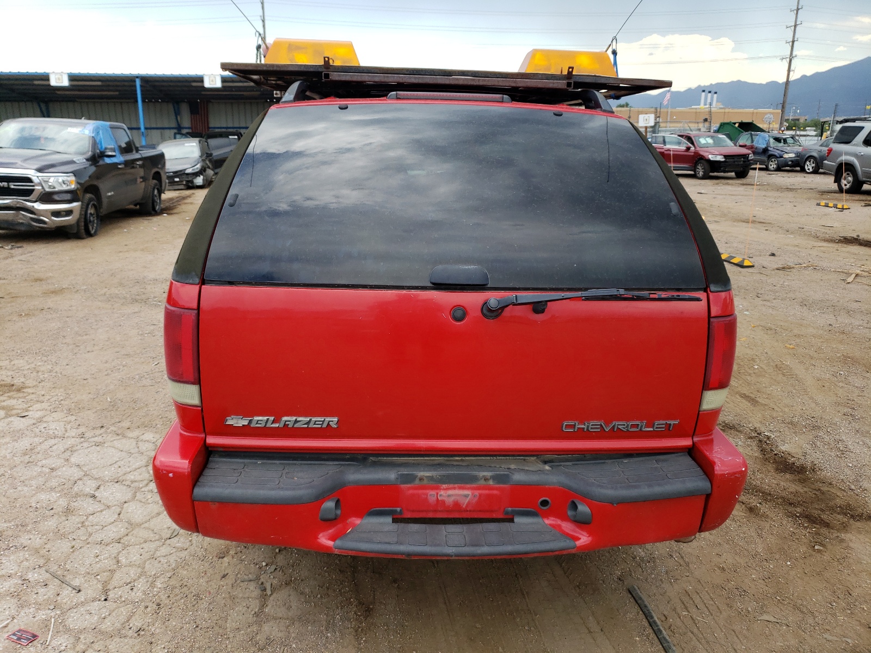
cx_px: 436
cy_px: 326
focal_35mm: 26
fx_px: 654
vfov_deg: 53.1
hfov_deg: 67.3
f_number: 1.5
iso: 50
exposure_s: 1/769
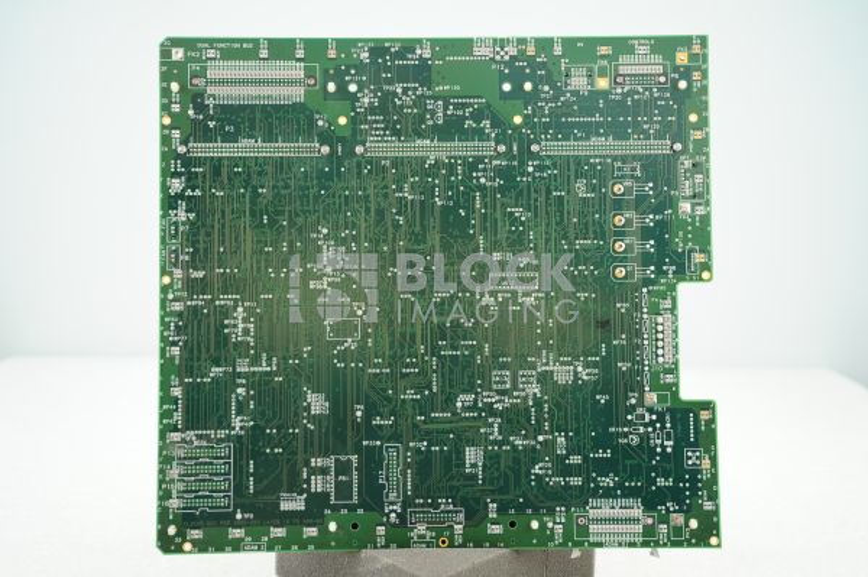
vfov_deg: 25.9
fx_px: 1253
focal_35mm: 52
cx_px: 434
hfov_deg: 38.2
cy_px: 288
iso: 800
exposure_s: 1/125
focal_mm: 52
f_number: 5
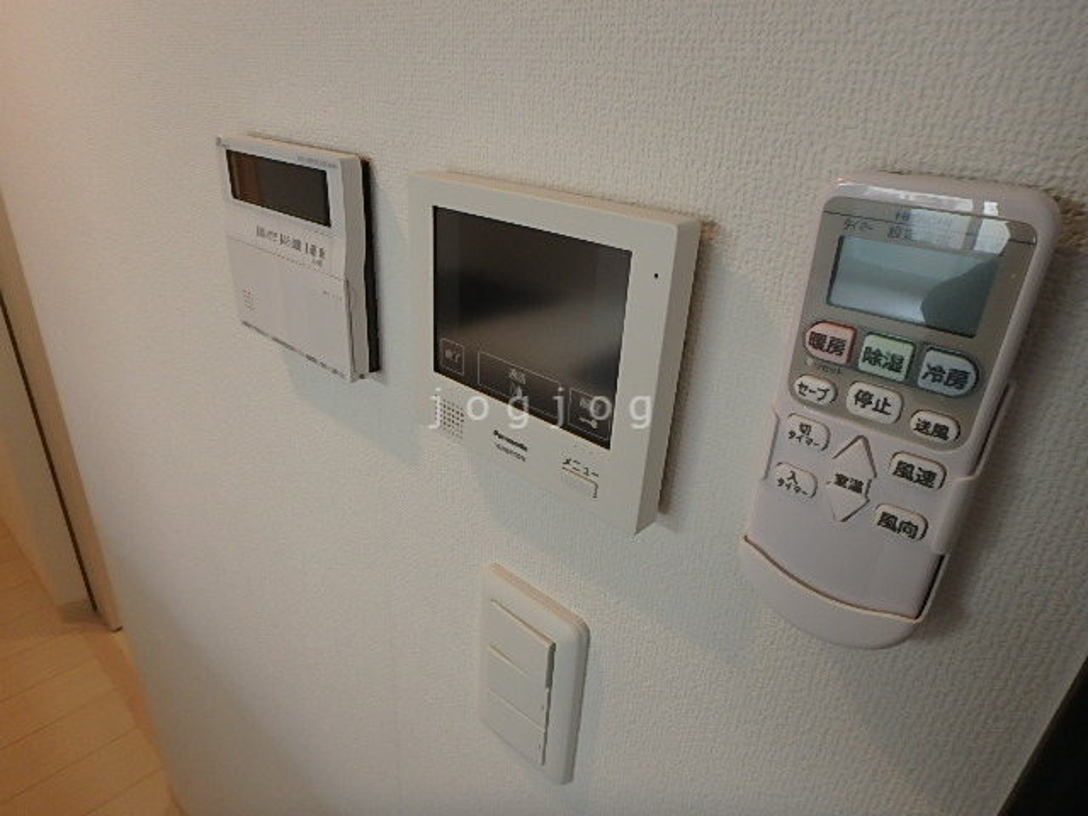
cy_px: 408
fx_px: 660
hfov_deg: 79.0
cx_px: 544
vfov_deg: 63.4
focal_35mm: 21
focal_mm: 3.7
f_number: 3.5
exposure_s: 1/50
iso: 200
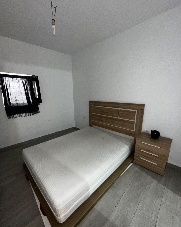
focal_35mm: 15
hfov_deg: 84.0
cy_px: 120
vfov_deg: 96.7
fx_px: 100
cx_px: 92
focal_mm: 2.22
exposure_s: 1/50
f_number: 2.2
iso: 160
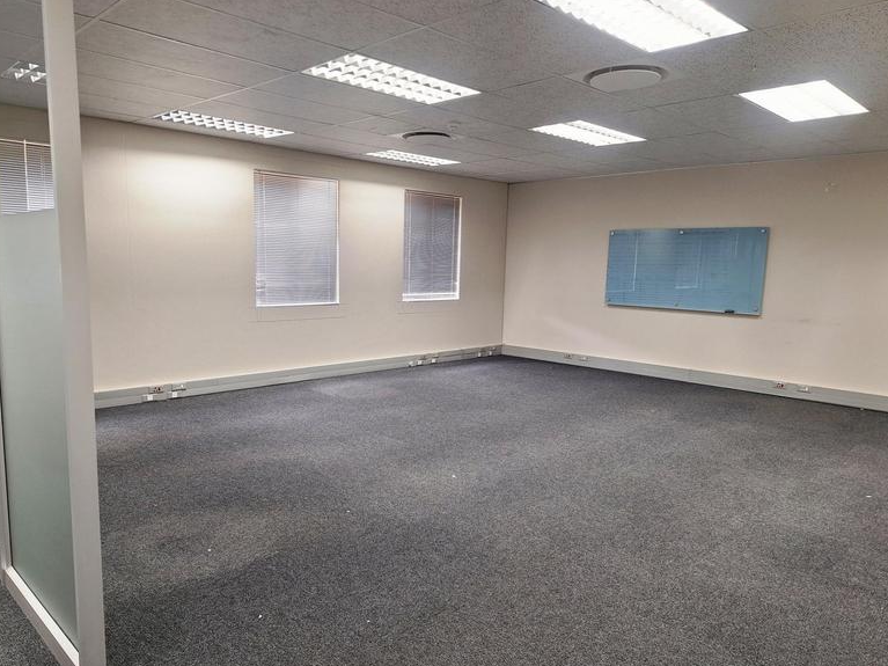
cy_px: 343
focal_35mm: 24
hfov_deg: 71.6
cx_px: 433
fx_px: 616
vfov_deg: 56.8
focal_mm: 5.54
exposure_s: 1/100
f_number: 1.8
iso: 80
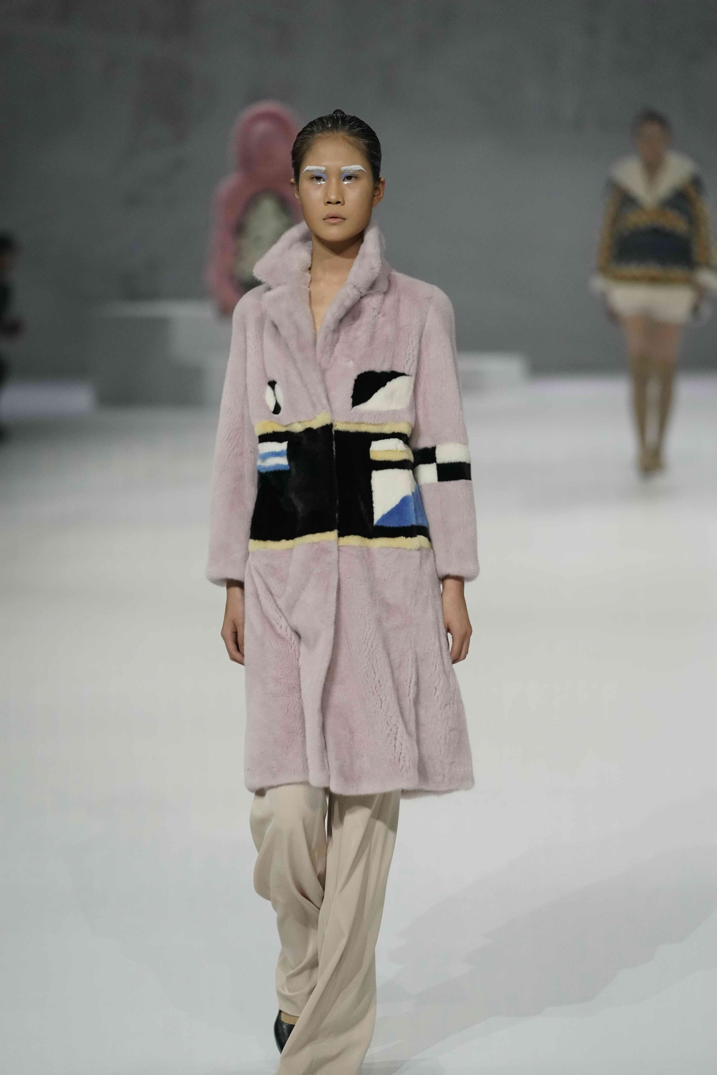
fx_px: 4839
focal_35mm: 162
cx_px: 358
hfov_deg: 8.5
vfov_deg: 12.7
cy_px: 538
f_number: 3.2
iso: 4000
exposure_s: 1/2500
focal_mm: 162
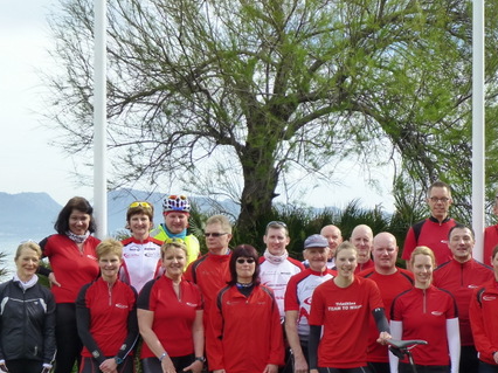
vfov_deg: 19.0
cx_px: 402
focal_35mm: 77
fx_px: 1107
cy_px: 285
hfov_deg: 24.9
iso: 200
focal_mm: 7.4
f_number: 3.8
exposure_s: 1/500
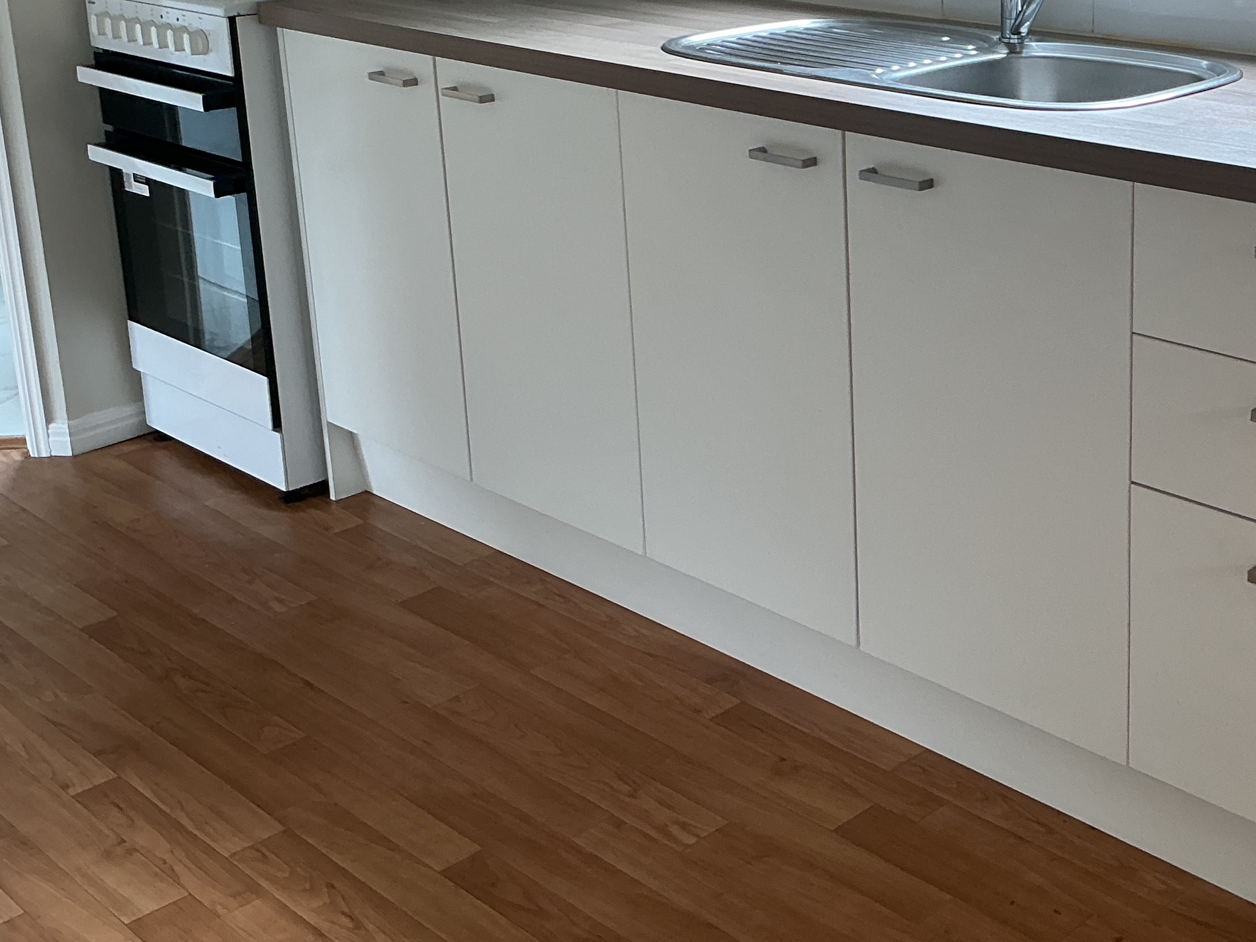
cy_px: 254
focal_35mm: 51
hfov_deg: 36.5
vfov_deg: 28.2
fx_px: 1851
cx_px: 968
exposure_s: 1/120
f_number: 1.8
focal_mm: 3
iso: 50
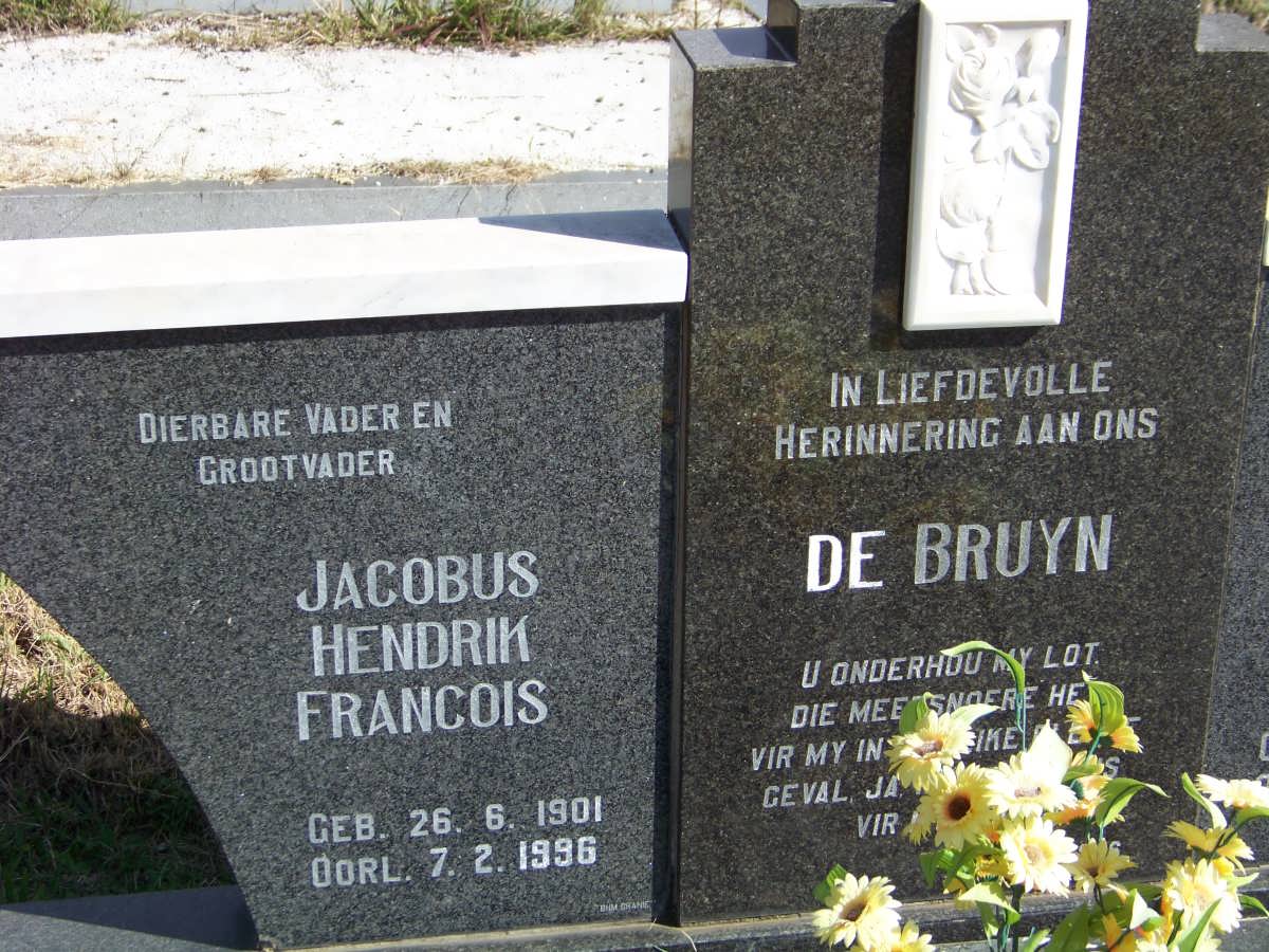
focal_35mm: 70
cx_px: 634
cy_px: 476
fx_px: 2566
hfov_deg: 27.8
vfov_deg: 21.0
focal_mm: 11.7
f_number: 3.2
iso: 64
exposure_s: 1/640
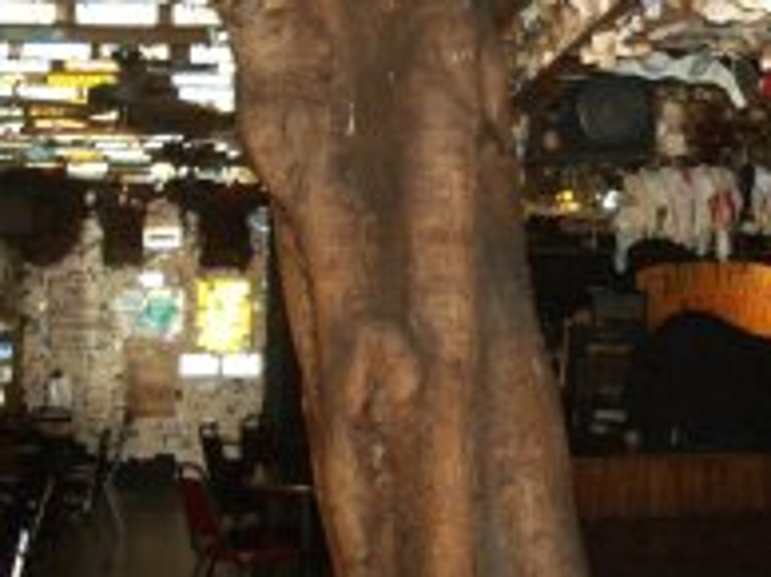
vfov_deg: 22.5
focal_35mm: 65
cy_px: 322
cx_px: 652
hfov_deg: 29.0
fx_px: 1446
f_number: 2.6
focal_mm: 5.8
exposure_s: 1/60
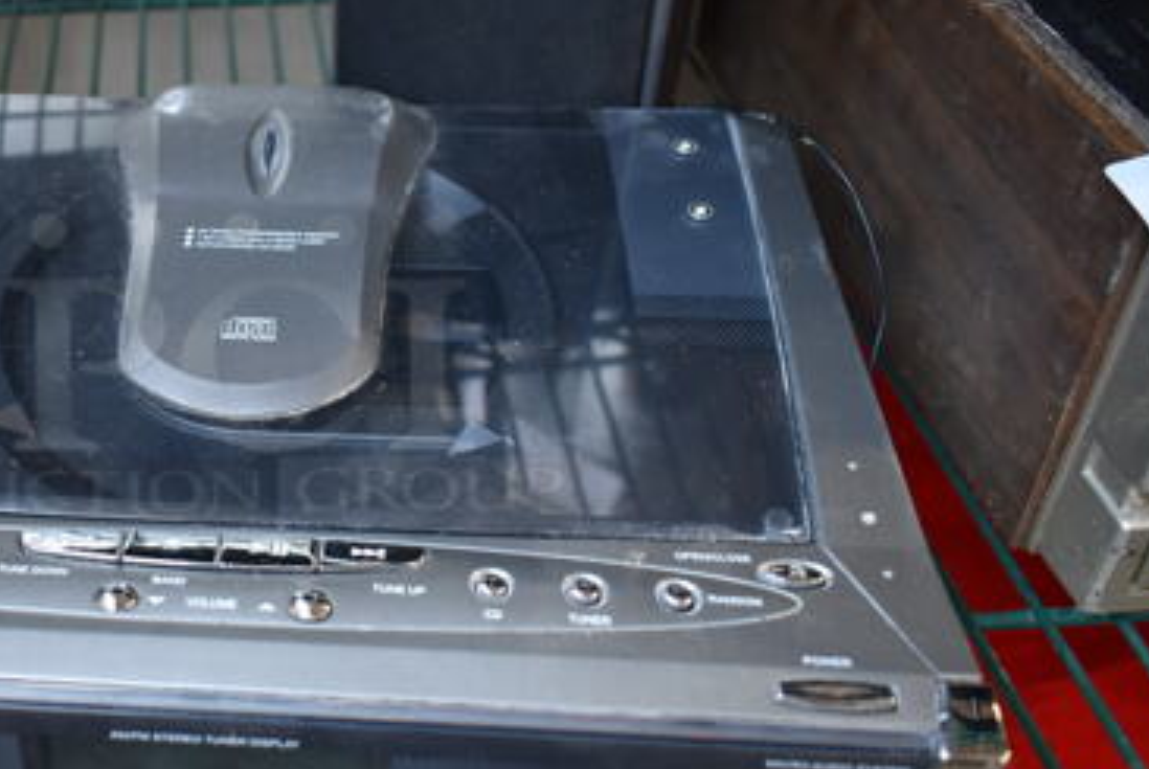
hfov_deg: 41.8
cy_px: 358
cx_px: 242
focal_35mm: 45
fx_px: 1438
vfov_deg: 29.9
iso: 1000
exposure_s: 1/30
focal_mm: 18
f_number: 3.5
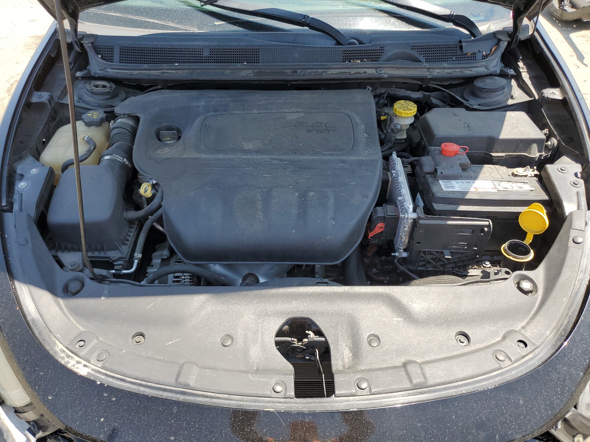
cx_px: 295
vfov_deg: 53.1
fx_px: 443
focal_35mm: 26
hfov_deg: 67.3
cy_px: 221
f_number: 1.5
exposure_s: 1/1000
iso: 50
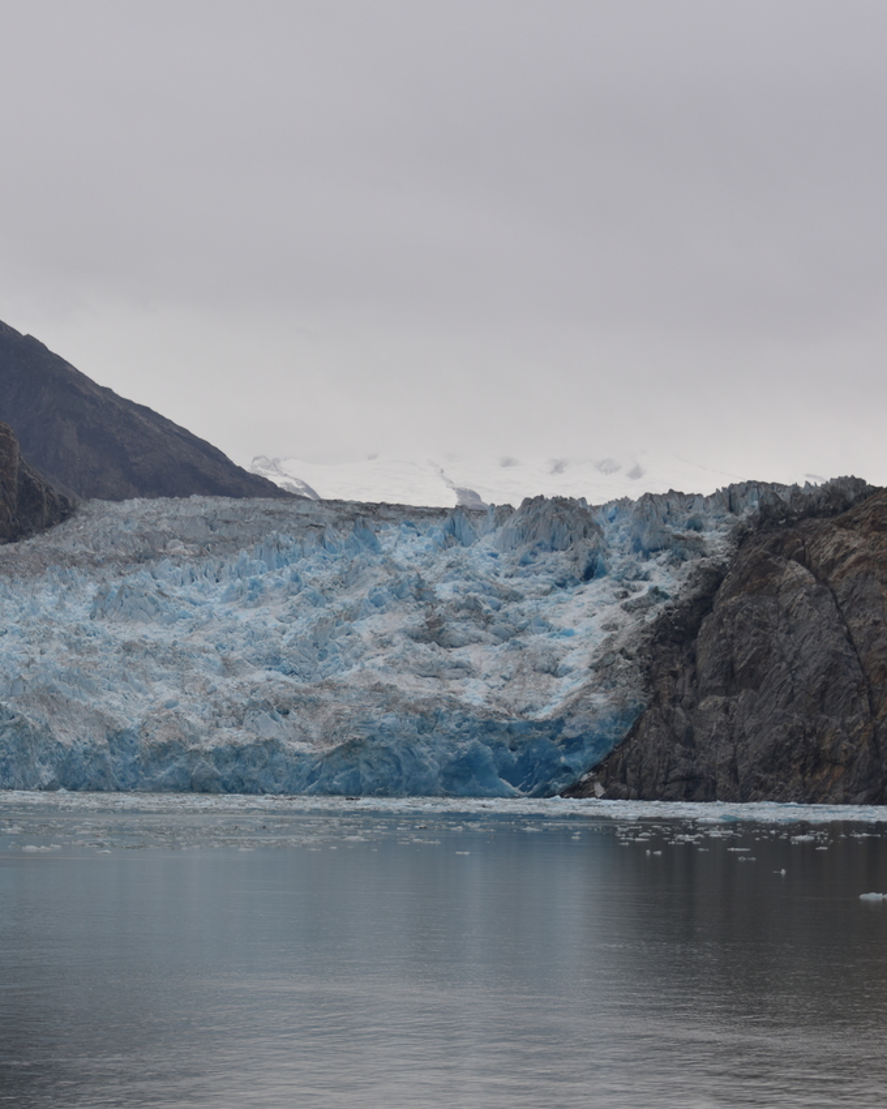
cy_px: 553
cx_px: 209
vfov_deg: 19.4
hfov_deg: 15.5
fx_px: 3249
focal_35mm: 99
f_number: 5
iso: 100
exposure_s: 1/160
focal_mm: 70
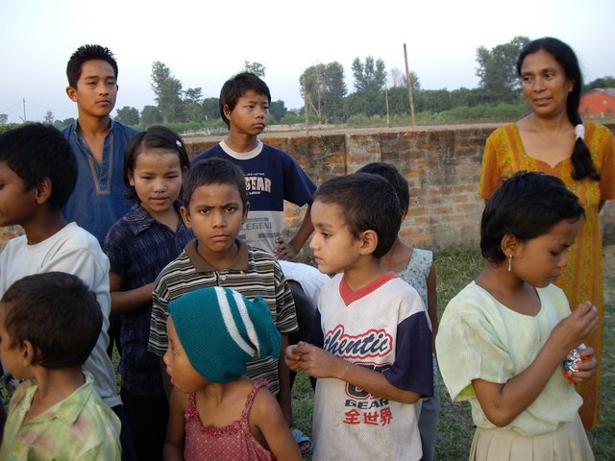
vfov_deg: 37.7
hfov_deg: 49.0
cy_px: 230
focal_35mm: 38
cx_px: 308
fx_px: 675
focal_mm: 6.2
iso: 100
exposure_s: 1/100
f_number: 2.7
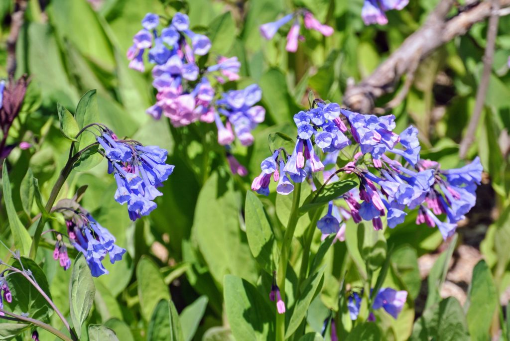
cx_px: 255
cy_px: 170
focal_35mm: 252
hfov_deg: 8.2
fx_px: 3573
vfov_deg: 5.5
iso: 110
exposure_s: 1/500
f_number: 5.3
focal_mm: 93.5
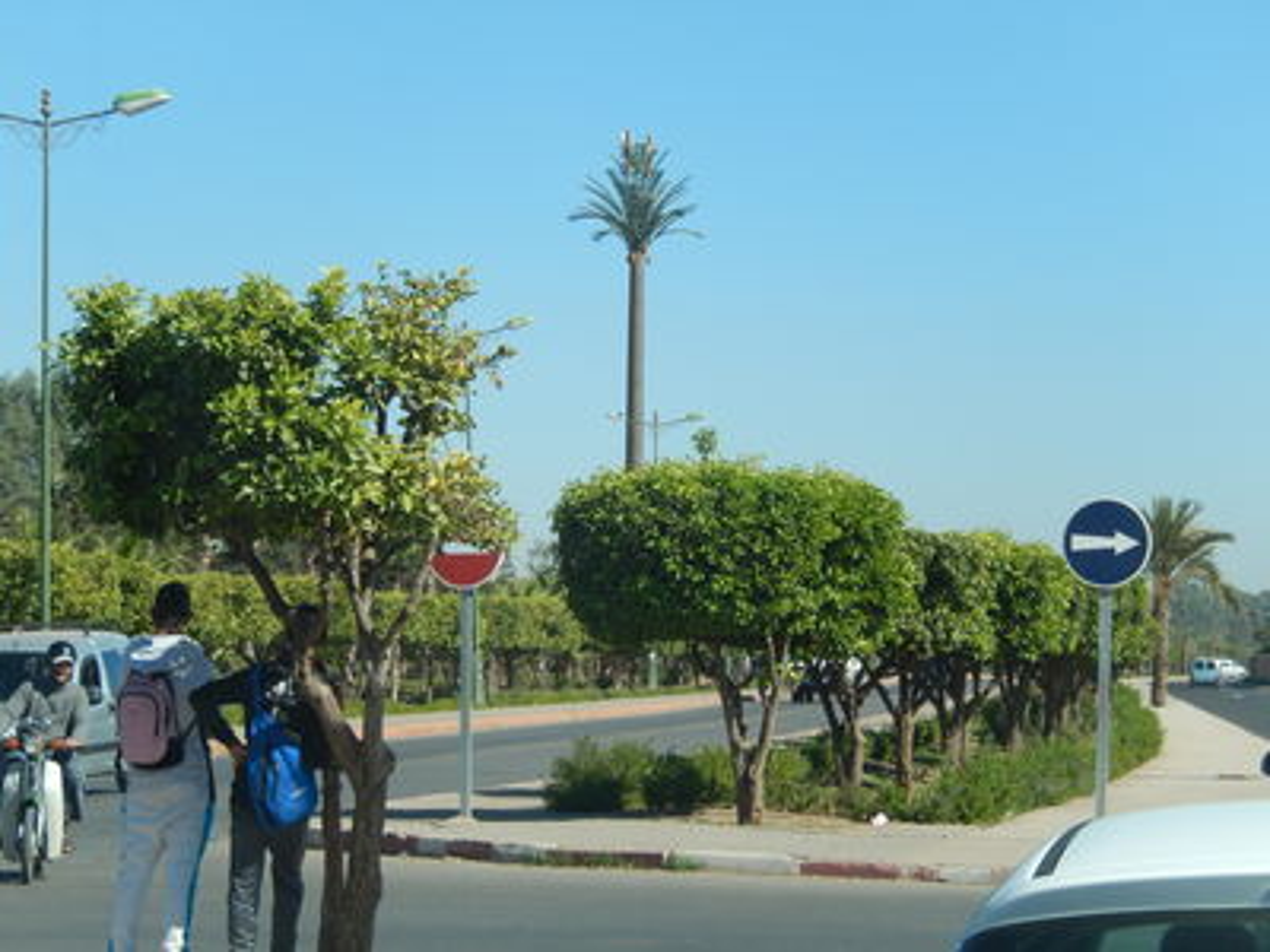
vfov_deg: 12.7
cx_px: 635
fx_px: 4293
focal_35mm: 117
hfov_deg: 16.8
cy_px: 476
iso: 125
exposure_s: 1/400
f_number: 5.5
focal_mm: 21
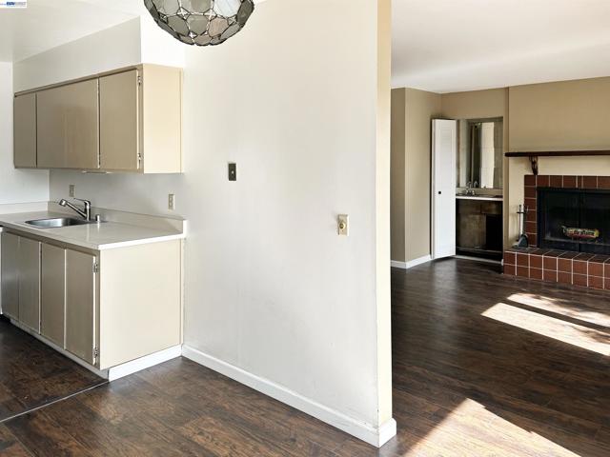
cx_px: 305
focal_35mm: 26
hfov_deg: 67.3
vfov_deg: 53.1
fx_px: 458
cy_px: 228
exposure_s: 1/310
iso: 50
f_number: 1.5
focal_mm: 5.7
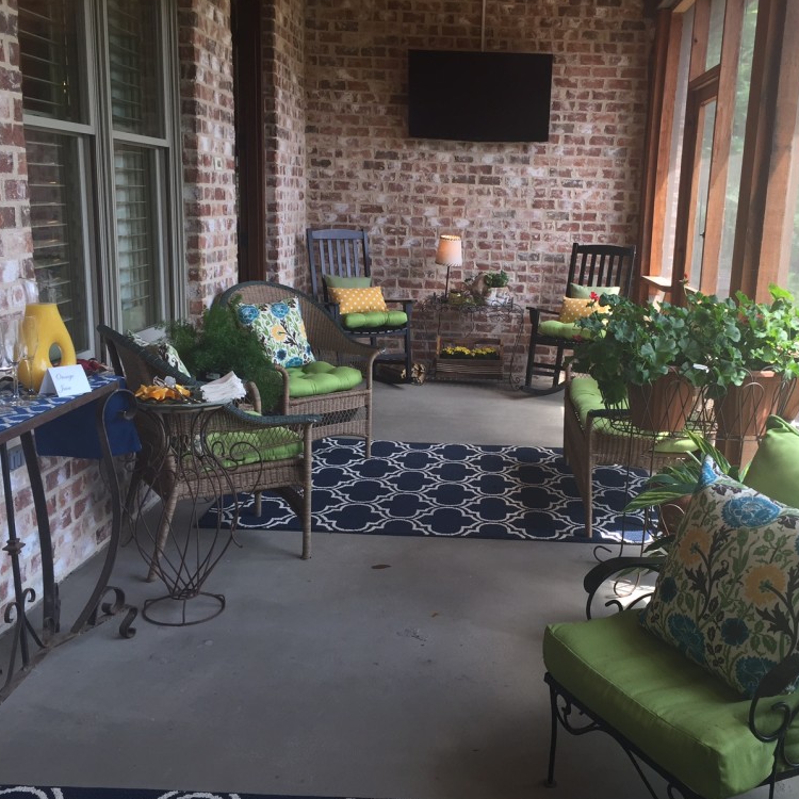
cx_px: 487
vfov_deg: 47.2
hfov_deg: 46.9
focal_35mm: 35
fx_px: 914
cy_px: 406
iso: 32
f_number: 2.2
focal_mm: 4.15
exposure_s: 1/120
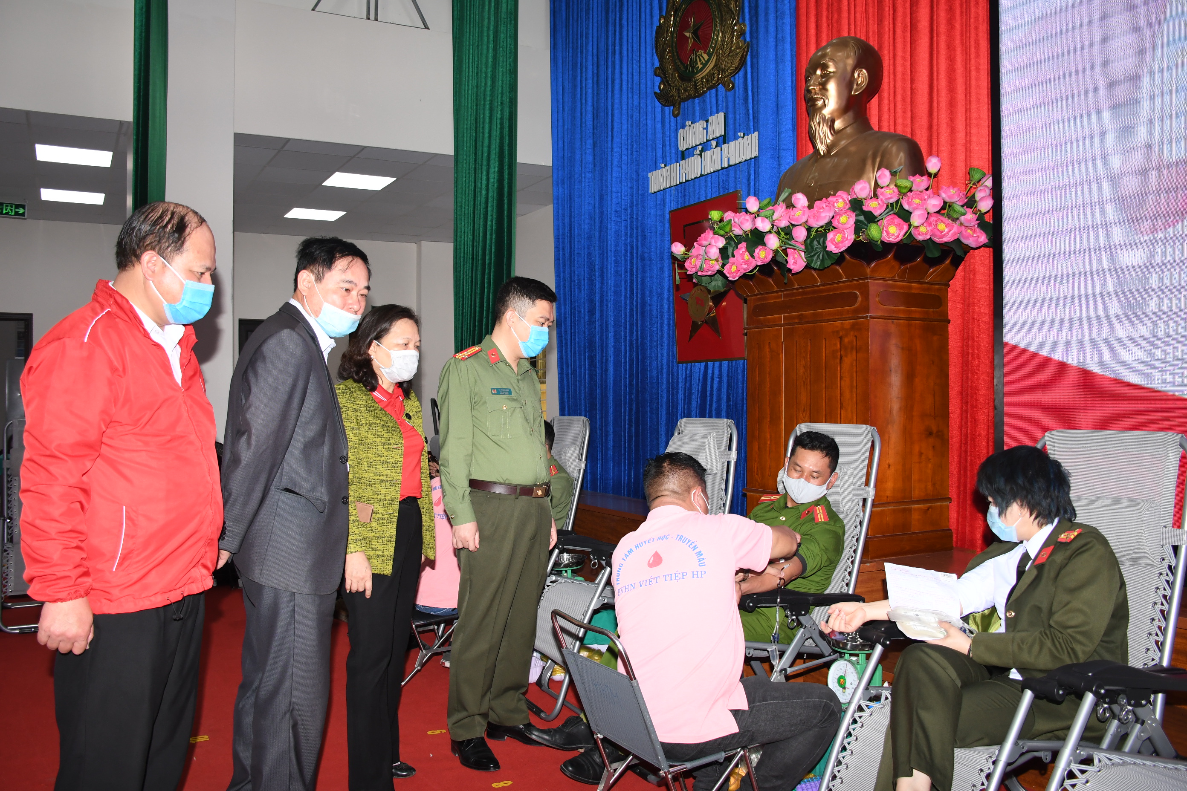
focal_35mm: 30
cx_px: 594
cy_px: 396
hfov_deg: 61.9
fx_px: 989
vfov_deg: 43.6
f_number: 5
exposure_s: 1/200
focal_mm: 20
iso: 500
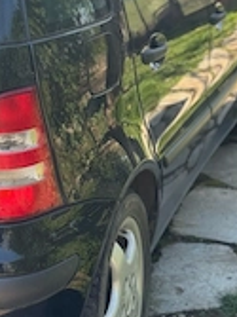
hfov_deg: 12.9
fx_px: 1051
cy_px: 65
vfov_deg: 17.0
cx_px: 119
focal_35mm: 115
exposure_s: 1/633
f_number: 1.78
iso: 64
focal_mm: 6.76
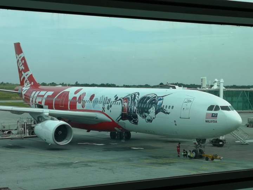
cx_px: 126
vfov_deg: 19.9
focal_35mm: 74
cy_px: 95
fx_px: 541
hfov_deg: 26.3
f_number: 1.8
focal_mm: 3.95
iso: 50
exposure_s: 1/473
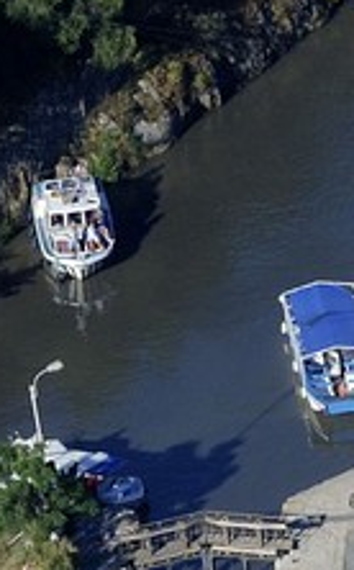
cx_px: -5
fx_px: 18240
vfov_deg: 1.8
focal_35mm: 1177
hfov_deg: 1.1
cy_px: 1615
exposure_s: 1/800
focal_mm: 160
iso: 400
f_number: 8
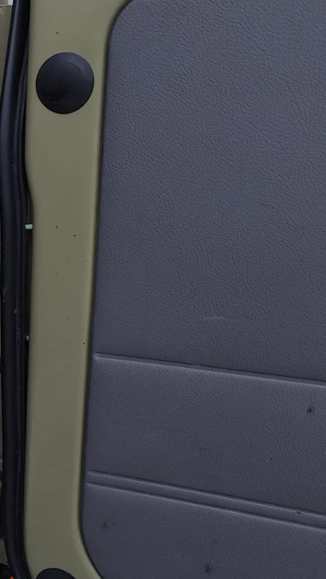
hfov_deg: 19.6
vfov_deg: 37.7
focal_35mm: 55
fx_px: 845
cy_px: 354
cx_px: -127
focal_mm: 6.06
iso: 160
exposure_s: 1/49
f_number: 1.8
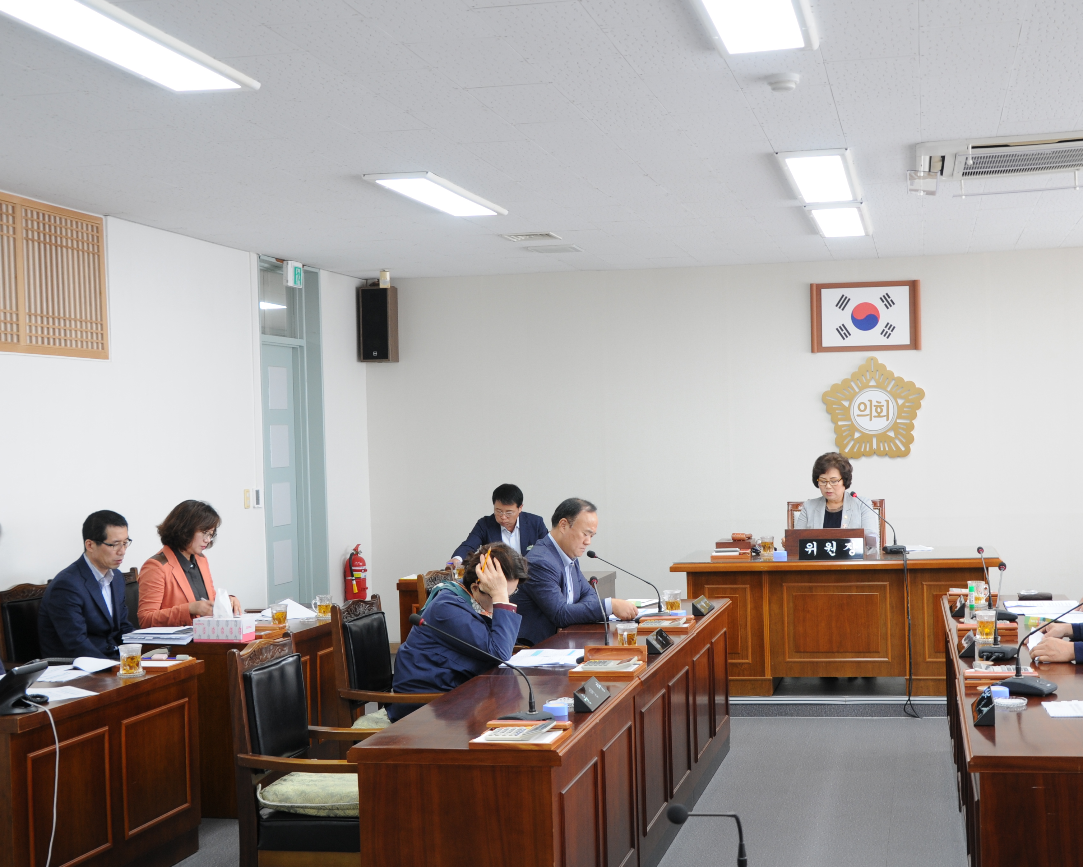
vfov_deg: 31.4
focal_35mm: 48
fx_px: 1539
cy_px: 445
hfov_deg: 38.7
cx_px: 630
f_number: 3.8
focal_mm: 24
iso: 200
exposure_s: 1/15
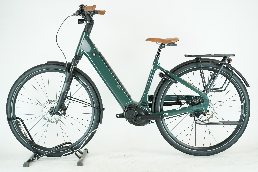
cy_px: 86
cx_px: 129
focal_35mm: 66
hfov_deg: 30.5
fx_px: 473
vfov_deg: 20.6
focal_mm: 66
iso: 2000
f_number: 5.6
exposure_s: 1/200
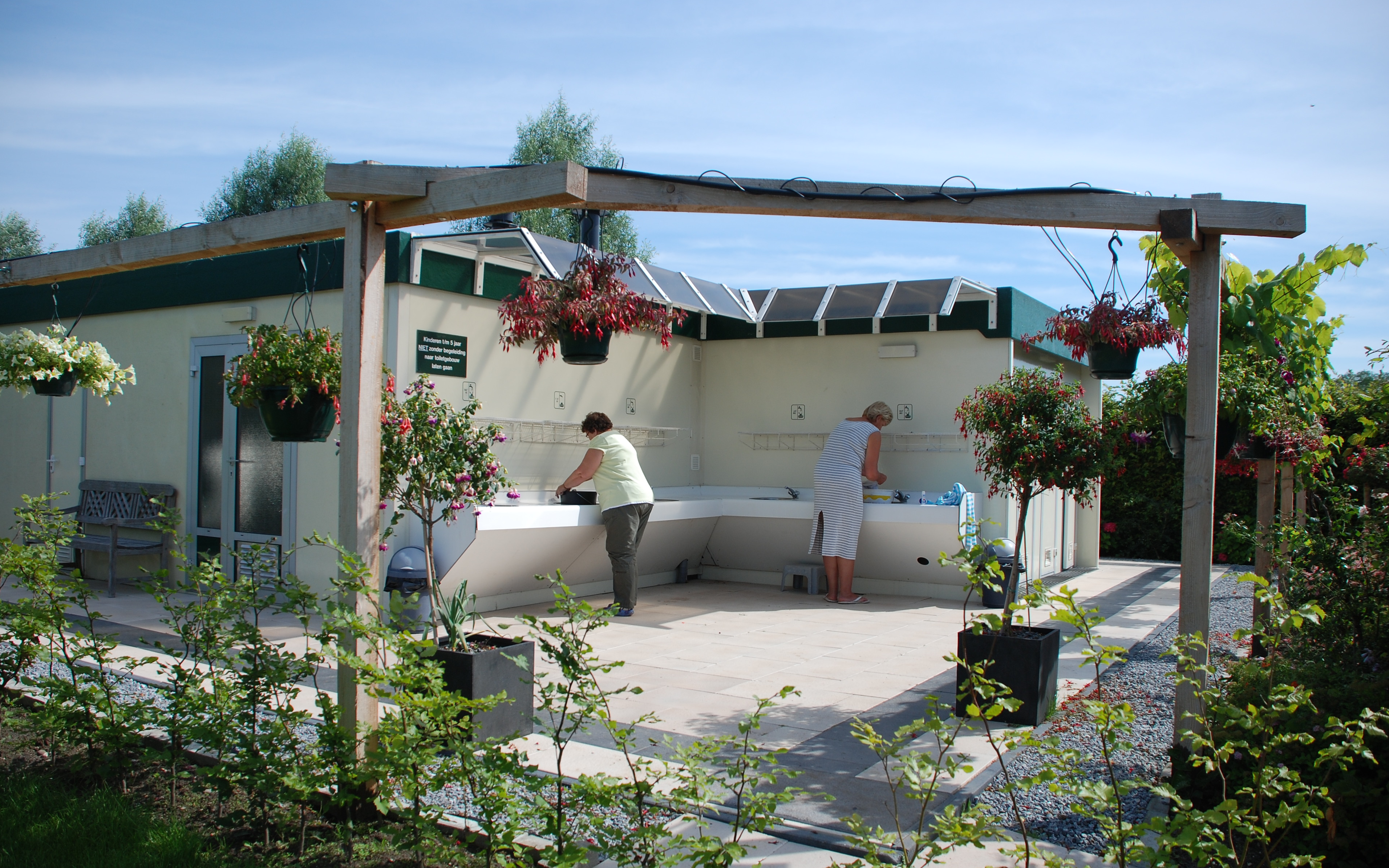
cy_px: 466
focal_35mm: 31
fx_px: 1173
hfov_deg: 61.2
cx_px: 701
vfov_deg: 40.6
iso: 125
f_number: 4
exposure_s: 1/1000
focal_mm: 20
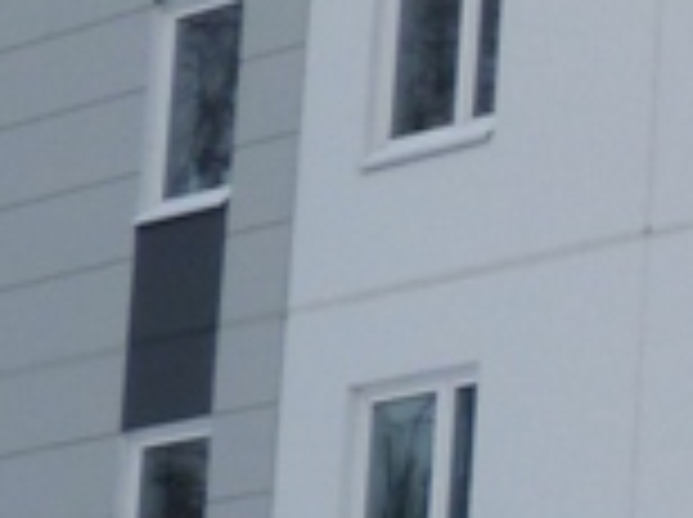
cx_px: 2160
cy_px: 72
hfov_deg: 7.2
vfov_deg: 6.1
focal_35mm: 242
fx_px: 4837
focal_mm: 5.6
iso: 80
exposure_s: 1/320
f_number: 5.6
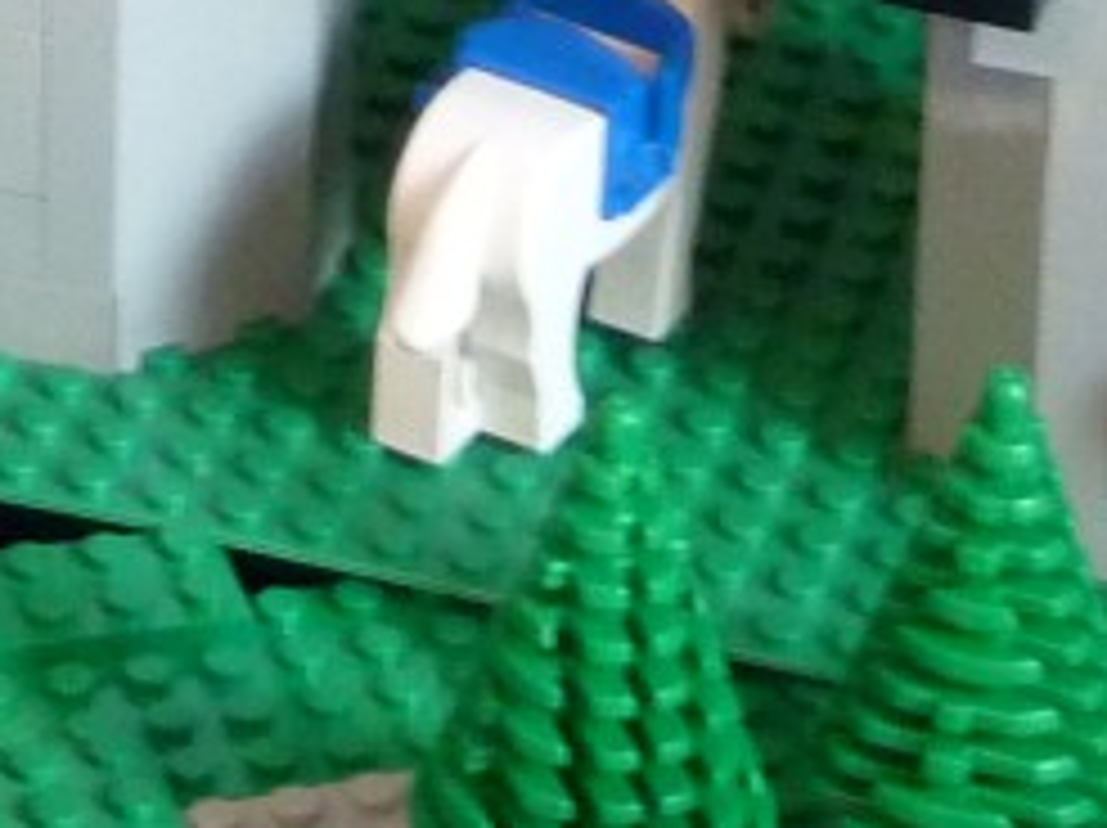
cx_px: 342
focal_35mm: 305
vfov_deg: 4.7
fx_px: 9744
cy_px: -1544
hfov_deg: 6.5
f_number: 3.8
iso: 400
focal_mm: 8.5
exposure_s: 1/10
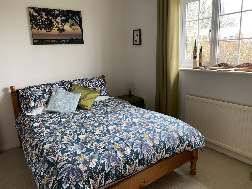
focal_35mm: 26
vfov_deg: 53.1
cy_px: 94
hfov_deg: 67.3
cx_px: 126
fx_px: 189
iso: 125
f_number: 1.8
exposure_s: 1/60
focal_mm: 4.25
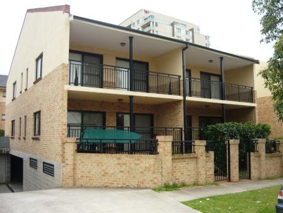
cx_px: 142
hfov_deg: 55.4
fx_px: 270
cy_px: 106
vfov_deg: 42.9
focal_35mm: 33
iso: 100
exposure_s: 1/500
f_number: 2.8
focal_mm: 5.5
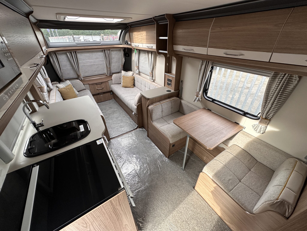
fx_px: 124
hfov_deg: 102.1
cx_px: 154
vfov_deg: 85.7
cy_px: 116
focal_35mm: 14
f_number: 2.2
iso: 125
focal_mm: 2.22
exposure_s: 1/99
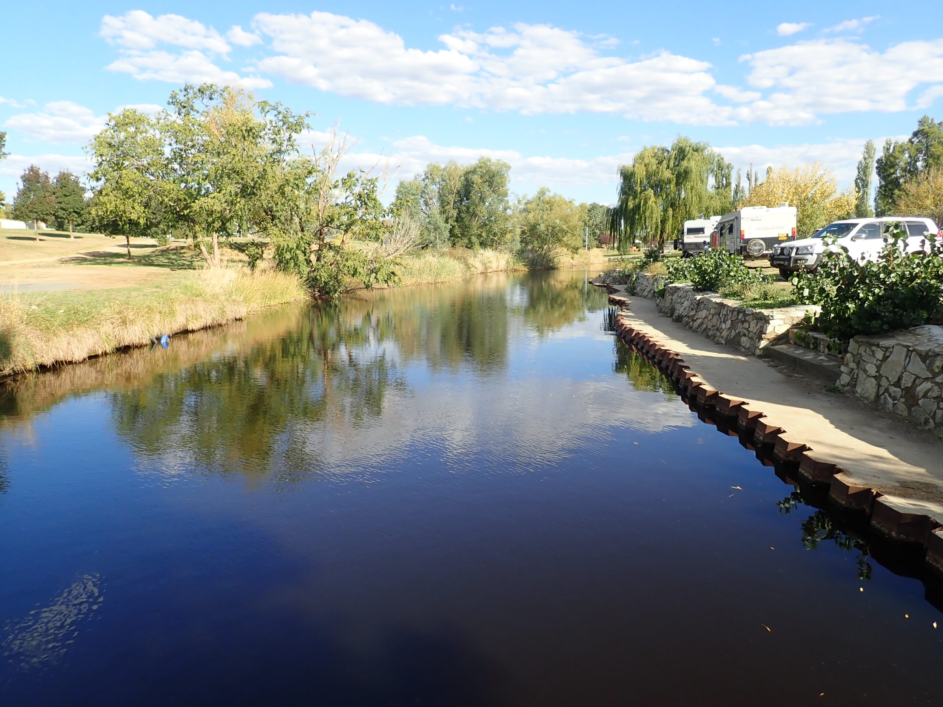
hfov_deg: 69.4
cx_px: 472
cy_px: 354
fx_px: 681
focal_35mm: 25
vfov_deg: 54.9
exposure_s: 1/640
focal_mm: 4.5
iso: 100
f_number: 2.8
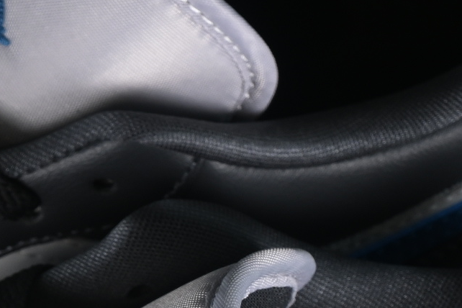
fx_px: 4171
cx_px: 25
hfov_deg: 6.3
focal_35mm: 325
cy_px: 441
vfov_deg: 4.2
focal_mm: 50
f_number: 6.3
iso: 160
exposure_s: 1/60
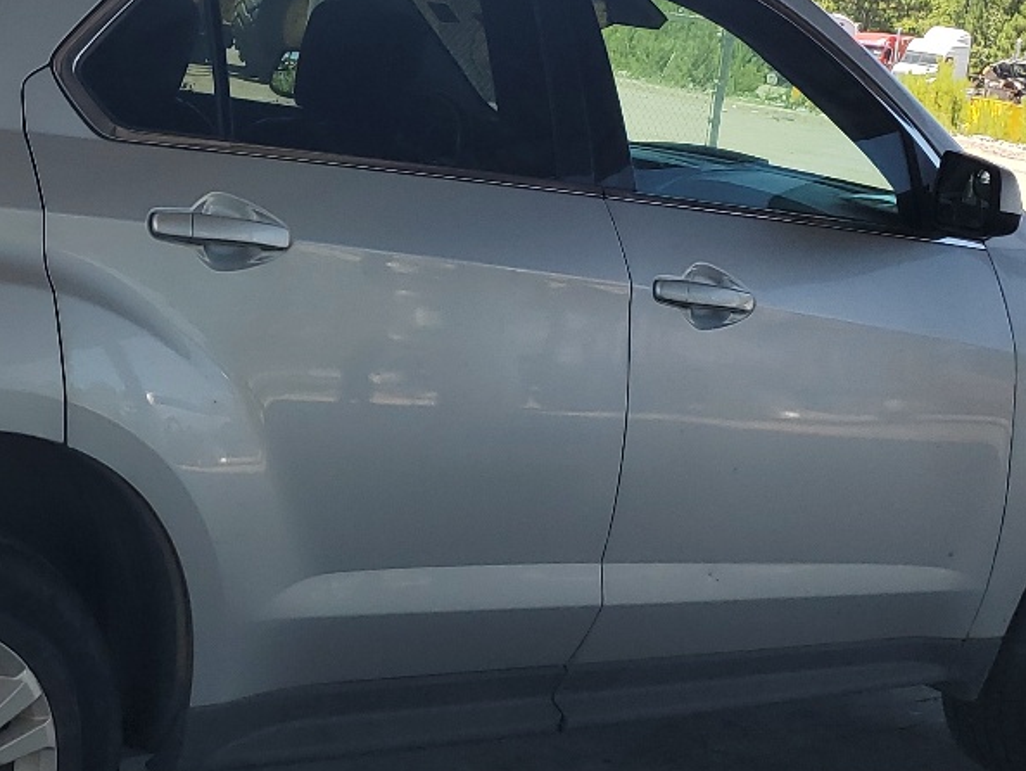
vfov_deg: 21.0
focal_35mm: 70
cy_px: 361
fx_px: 2076
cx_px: 93
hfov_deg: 26.8
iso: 50
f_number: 1.5
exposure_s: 1/1111
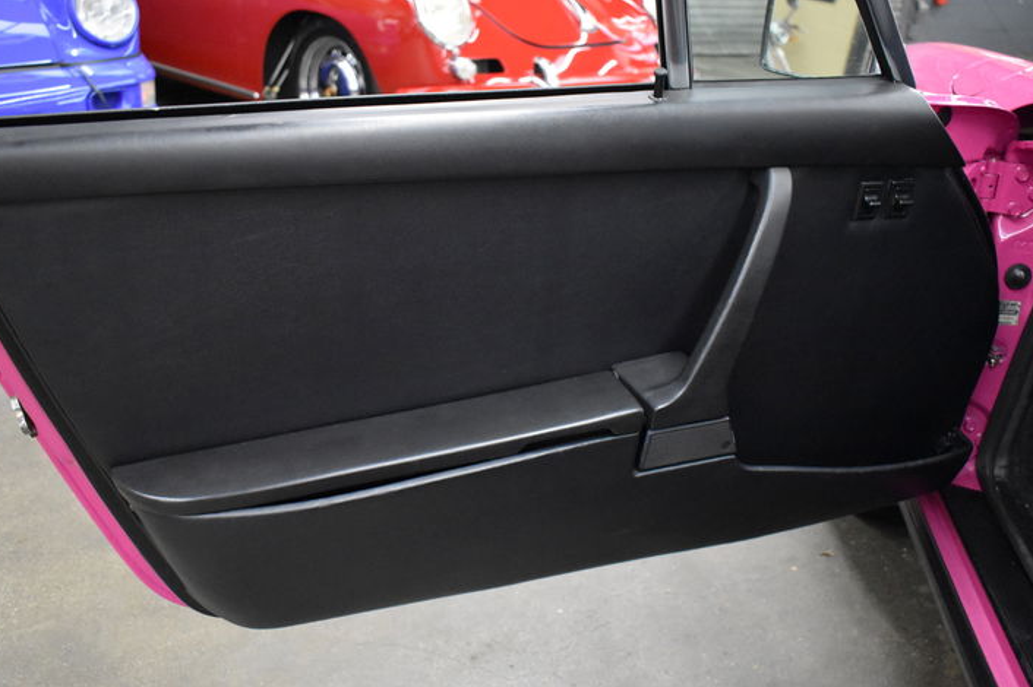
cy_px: 349
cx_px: 518
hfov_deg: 51.3
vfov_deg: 35.4
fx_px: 1077
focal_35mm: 38
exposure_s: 1/125
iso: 5000
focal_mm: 23
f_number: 3.8
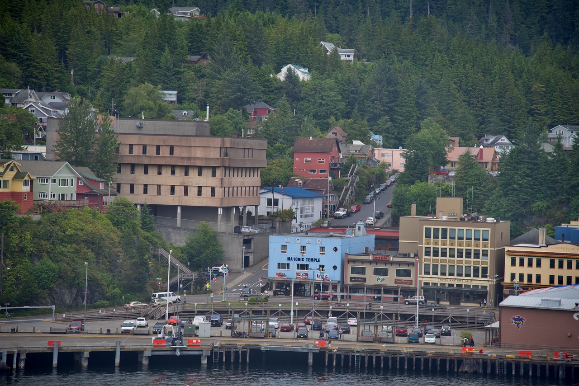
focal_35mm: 120
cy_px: 193
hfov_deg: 17.1
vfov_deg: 11.4
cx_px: 290
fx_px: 1930
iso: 100
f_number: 5
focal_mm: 120
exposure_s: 1/250
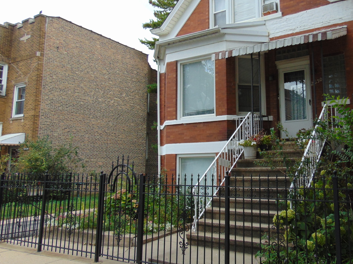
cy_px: 109
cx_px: 224
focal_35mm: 34
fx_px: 347
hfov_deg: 53.3
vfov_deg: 41.6
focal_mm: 4.5
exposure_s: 1/400
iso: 80
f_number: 3
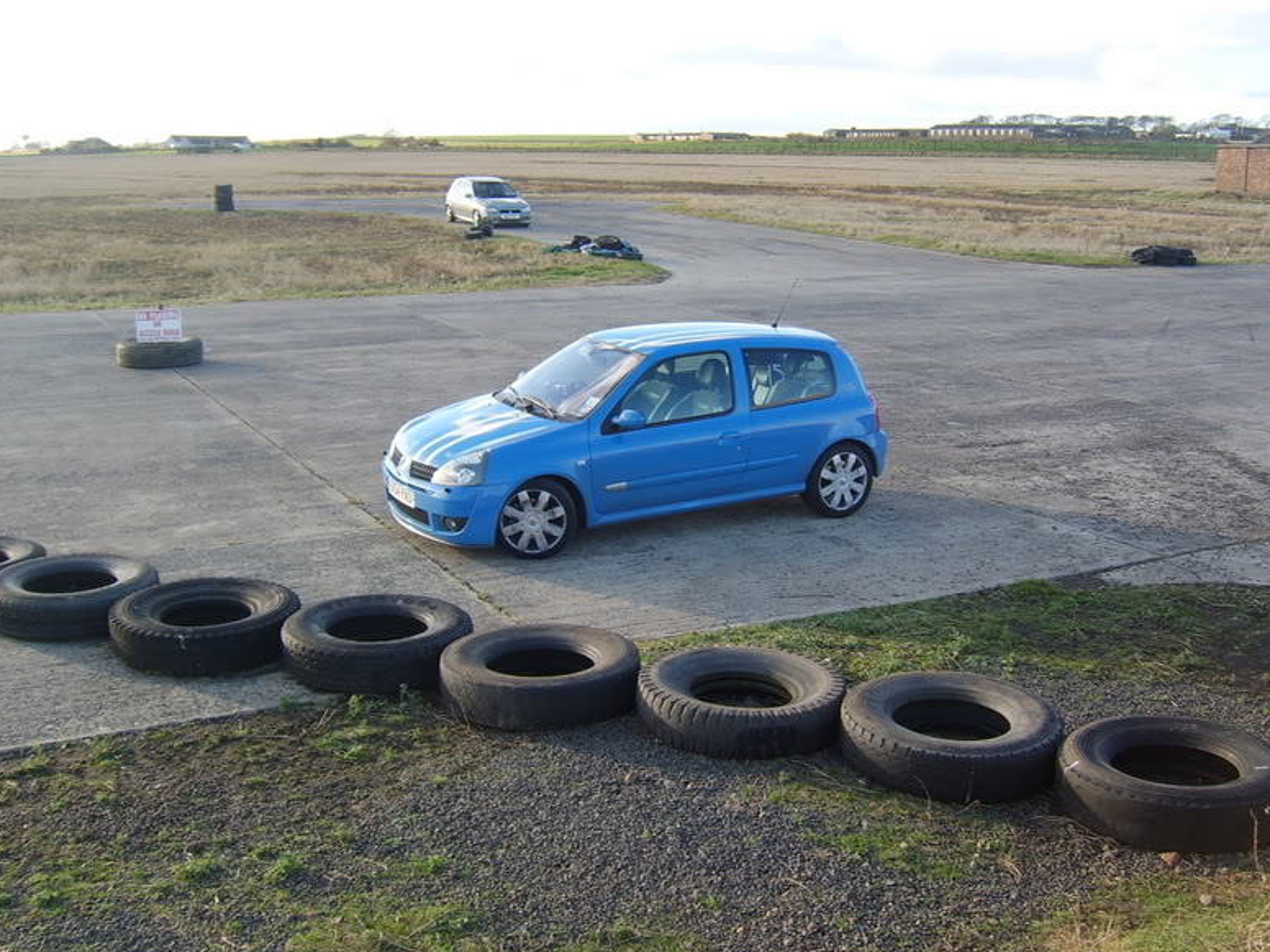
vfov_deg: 44.1
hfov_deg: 56.8
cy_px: 465
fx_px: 1174
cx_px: 633
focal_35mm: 32
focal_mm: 8.13
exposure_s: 1/114
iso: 50
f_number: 4
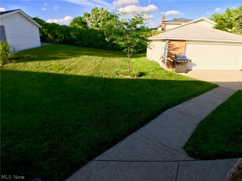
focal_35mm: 29
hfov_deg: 61.7
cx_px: 121
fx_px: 203
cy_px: 90
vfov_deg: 48.2
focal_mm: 4.15
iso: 25
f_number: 2.2
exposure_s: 1/506
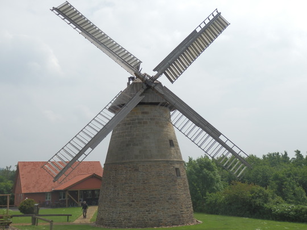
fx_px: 328
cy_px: 115
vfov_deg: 38.7
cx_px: 154
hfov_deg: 50.1
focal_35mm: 37
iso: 80
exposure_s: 1/200
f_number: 10.1
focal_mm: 6.6
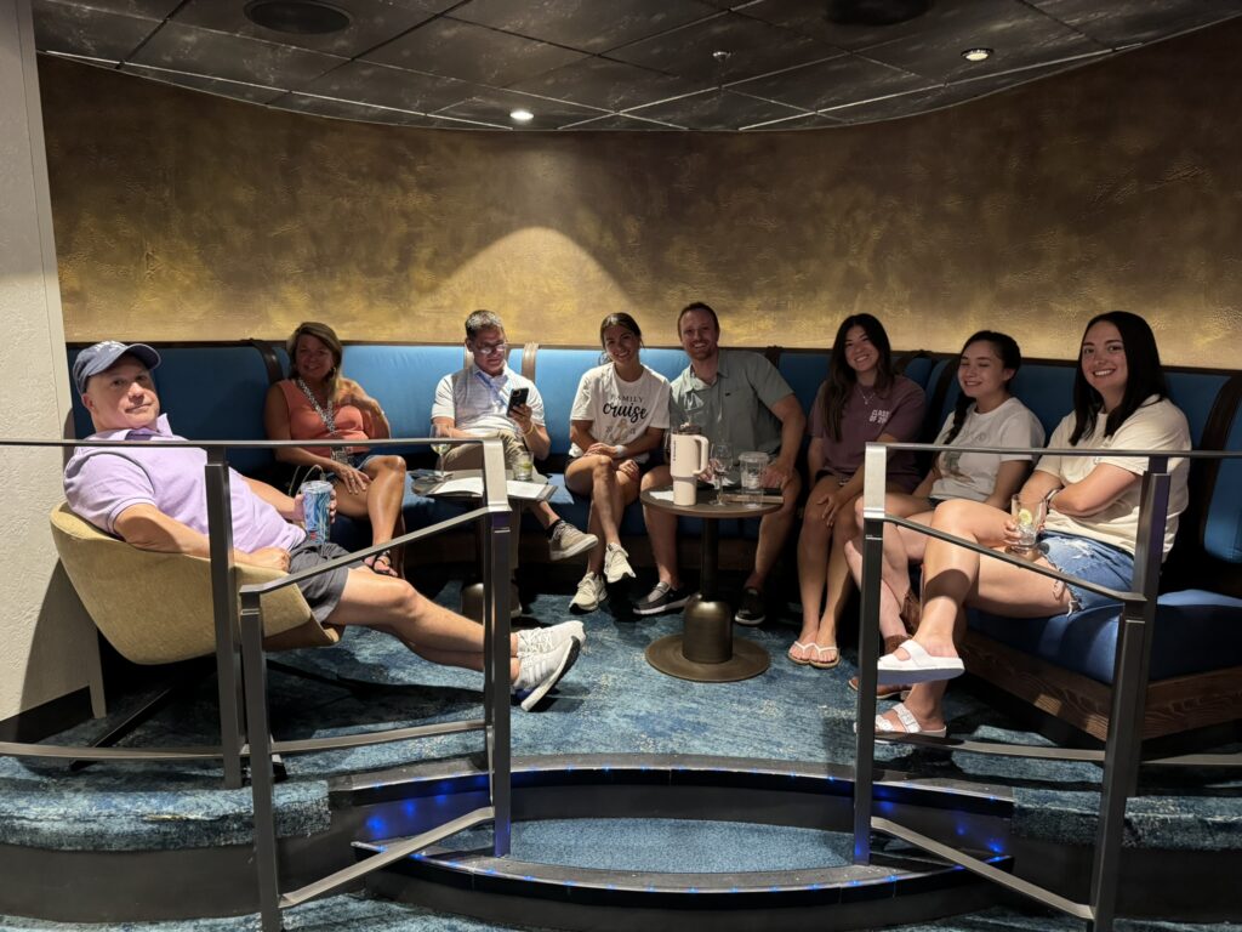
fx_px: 861
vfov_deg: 56.8
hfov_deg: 71.6
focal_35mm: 24
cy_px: 466
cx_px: 621
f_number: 1.78
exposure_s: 1/40
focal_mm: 6.76
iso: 800
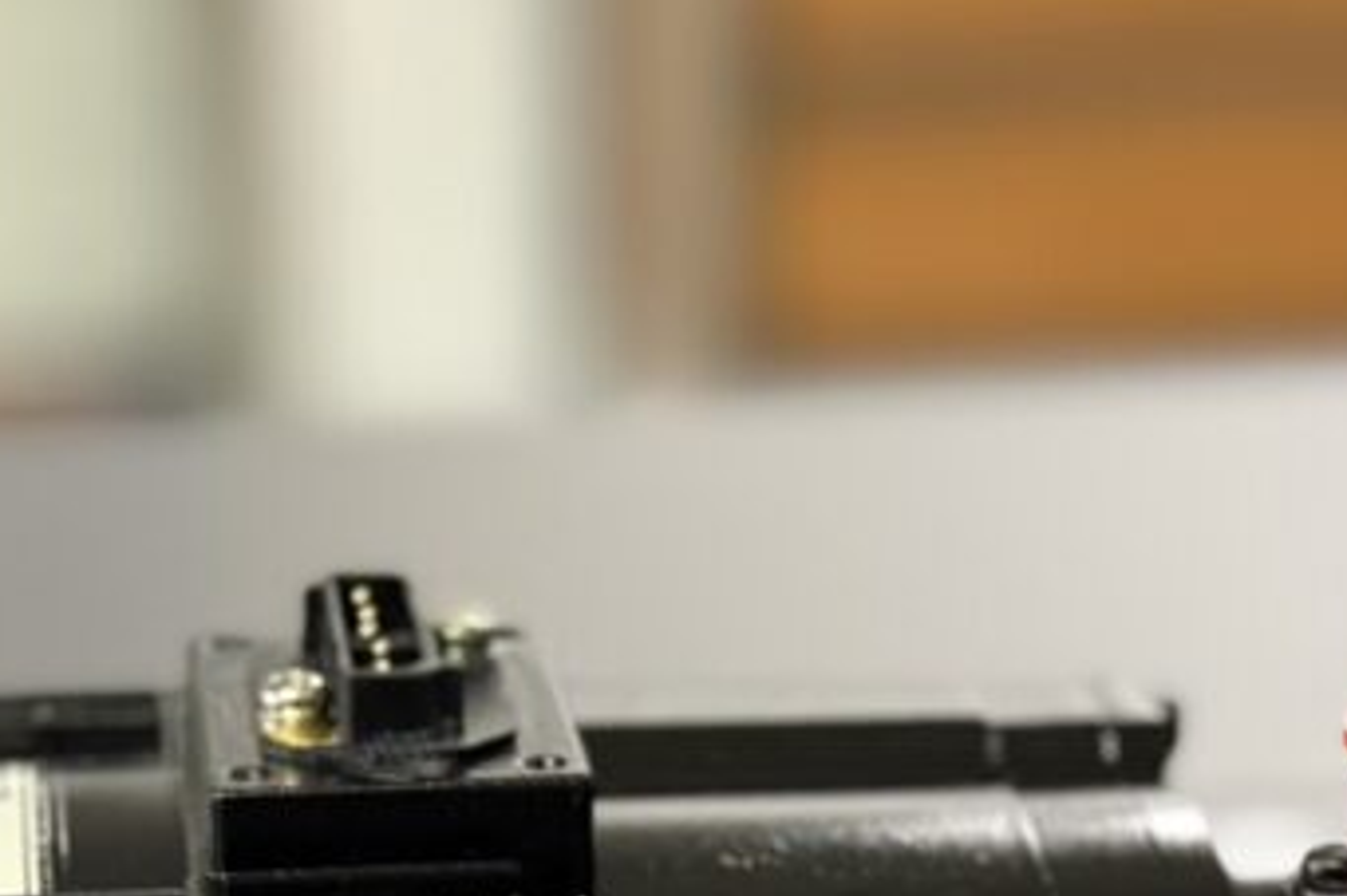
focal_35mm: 150
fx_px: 5610
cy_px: 1354
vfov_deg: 8.9
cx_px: 521
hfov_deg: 13.7
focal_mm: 6.76
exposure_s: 1/33
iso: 250
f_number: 1.78
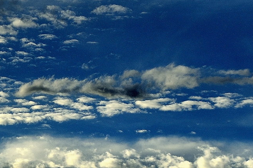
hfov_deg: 5.2
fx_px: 2748
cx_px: -116
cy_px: -24
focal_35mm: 391
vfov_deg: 3.5
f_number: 5.6
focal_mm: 70
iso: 125
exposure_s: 1/500
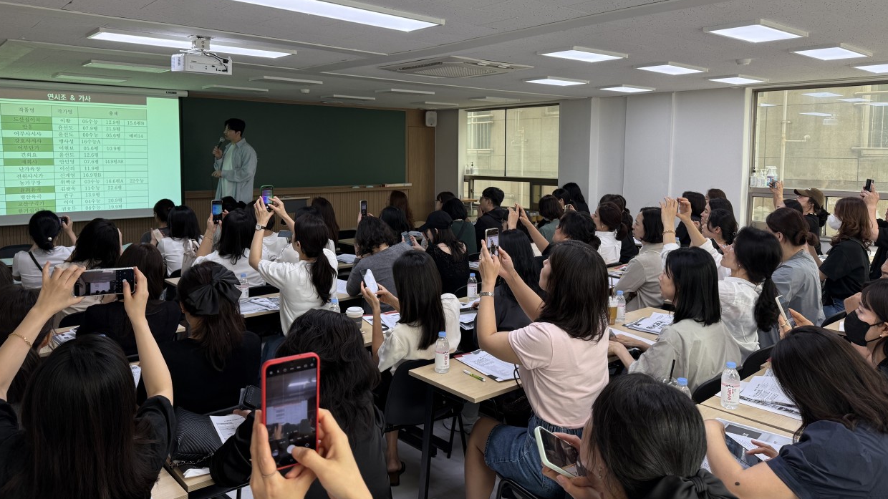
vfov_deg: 42.7
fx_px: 636
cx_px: 436
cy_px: 199
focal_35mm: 27
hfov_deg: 69.9
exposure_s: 1/229
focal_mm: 6.76
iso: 125
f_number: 1.78
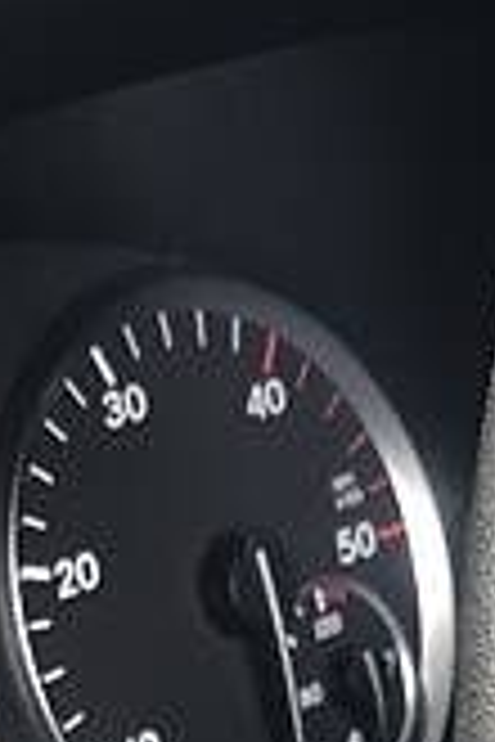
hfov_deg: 7.0
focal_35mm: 197
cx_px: 86
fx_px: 4063
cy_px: 1007
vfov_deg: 10.2
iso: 64
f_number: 2.4
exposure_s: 1/60
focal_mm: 6
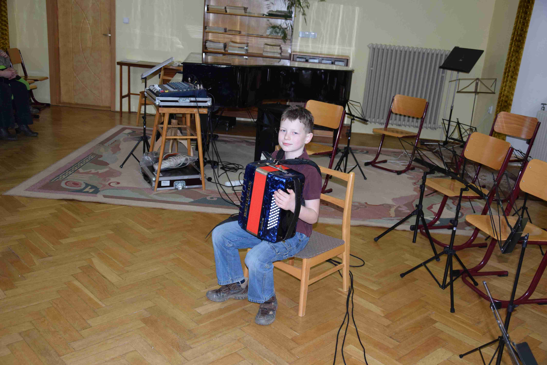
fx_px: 547
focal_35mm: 36
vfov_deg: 36.9
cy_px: 182
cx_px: 274
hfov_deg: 53.1
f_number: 4.5
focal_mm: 24
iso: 800
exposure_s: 1/80
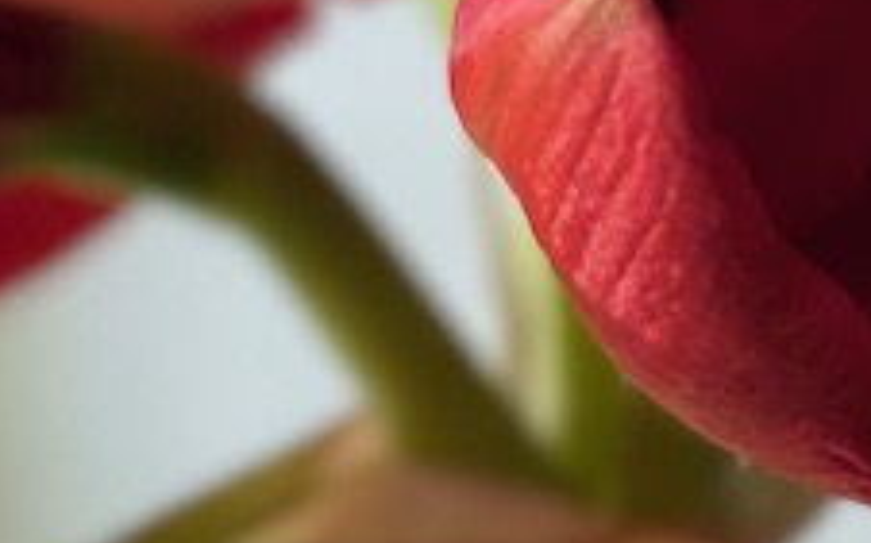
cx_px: 786
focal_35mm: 312
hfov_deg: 6.7
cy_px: -335
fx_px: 7402
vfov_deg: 4.2
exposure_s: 1/122
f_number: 2
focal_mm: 6
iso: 80
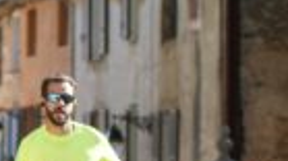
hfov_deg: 5.8
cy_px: 250
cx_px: -149
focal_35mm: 369
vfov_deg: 3.3
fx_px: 2816
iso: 100
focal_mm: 70
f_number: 2.8
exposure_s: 1/400
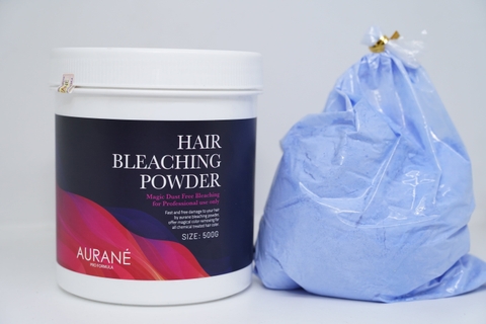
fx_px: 877
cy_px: 162
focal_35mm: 65
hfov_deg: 31.0
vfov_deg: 20.9
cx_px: 243
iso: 1250
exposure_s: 1/200
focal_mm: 65
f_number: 5.6
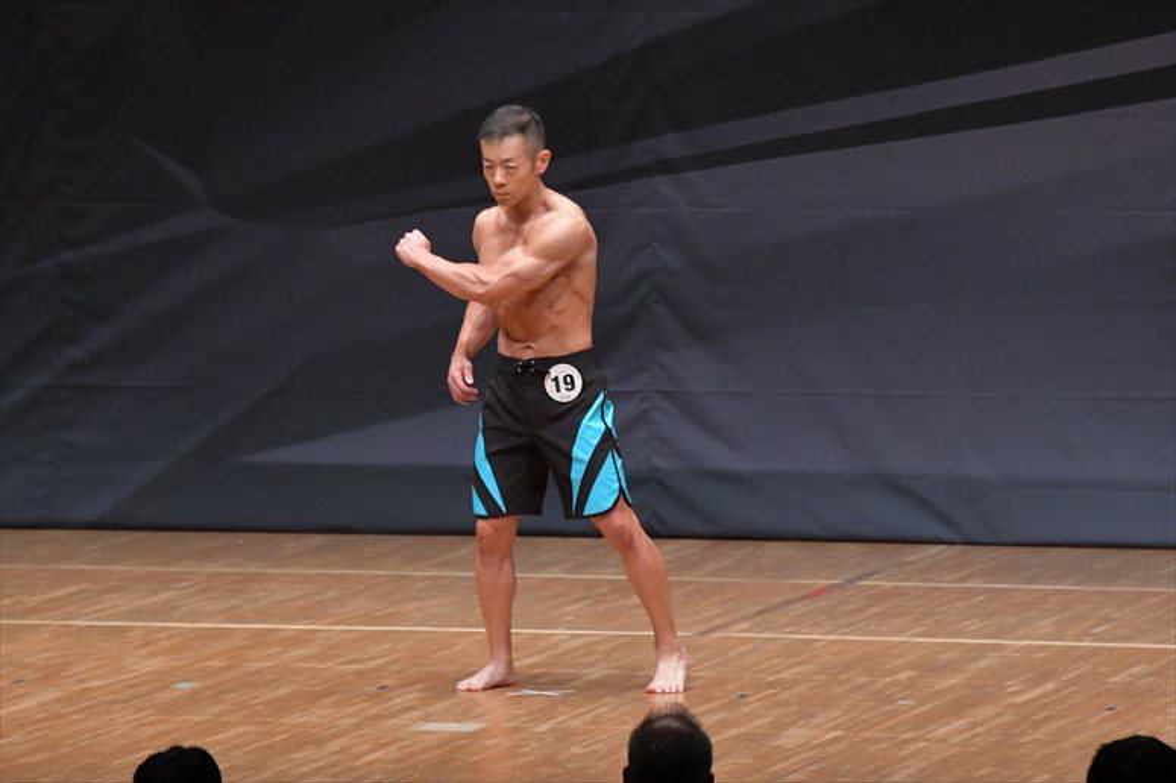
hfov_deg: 7.6
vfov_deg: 5.1
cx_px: 588
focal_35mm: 270
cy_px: 392
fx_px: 8816
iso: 6400
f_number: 5.6
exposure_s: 1/400
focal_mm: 180
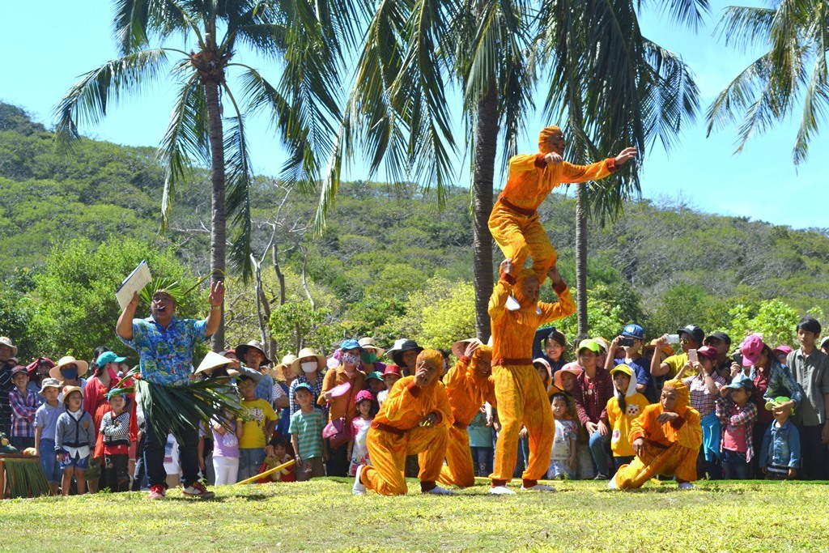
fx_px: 1451
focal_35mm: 63
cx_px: 414
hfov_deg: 31.9
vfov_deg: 21.6
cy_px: 276
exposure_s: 1/200
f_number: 7.1
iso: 100
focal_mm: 42
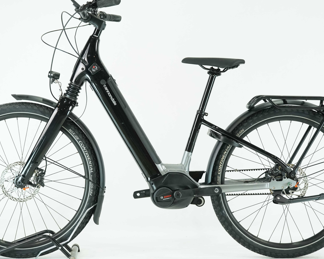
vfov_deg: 20.4
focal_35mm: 75
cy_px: 123
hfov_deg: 25.4
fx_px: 719
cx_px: 155
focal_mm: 59
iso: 2500
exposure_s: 1/200
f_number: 5.6
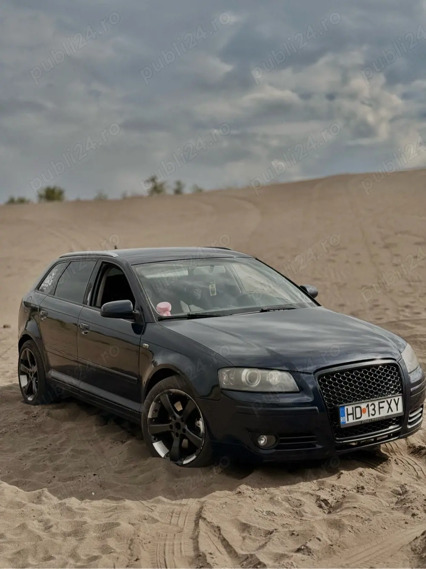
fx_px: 788
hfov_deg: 30.3
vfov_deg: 39.7
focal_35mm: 48
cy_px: 284
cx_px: 213
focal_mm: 6.76
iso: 64
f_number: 1.78
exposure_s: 1/6024
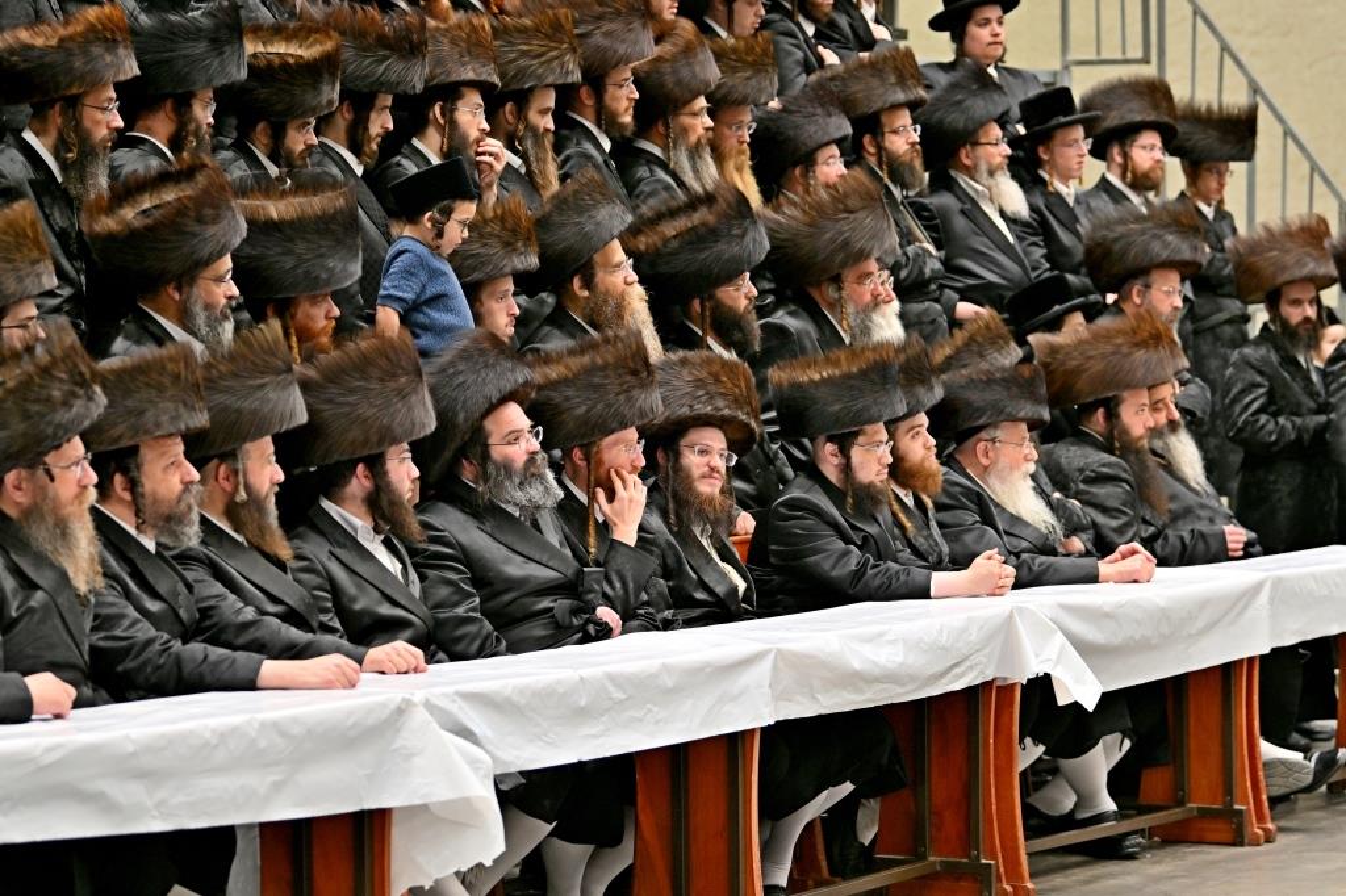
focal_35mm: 127
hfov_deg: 16.1
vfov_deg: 10.8
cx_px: 673
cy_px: 448
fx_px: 4747
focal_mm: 85
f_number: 2.8
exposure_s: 1/200
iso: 200
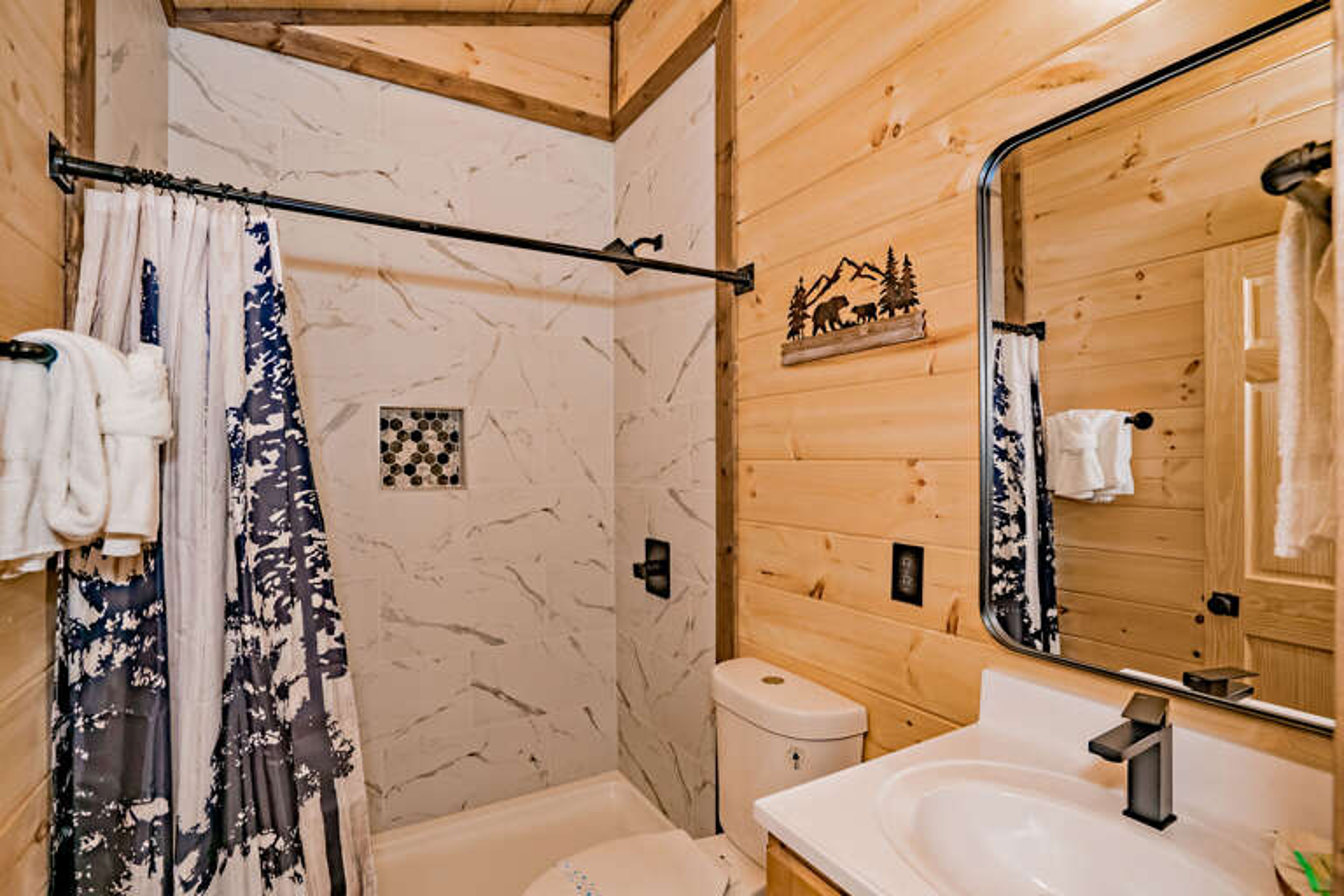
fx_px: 597
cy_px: 448
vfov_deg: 73.7
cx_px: 672
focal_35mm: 16
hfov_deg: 96.7
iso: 500
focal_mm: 16
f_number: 7.1
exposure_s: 1/200
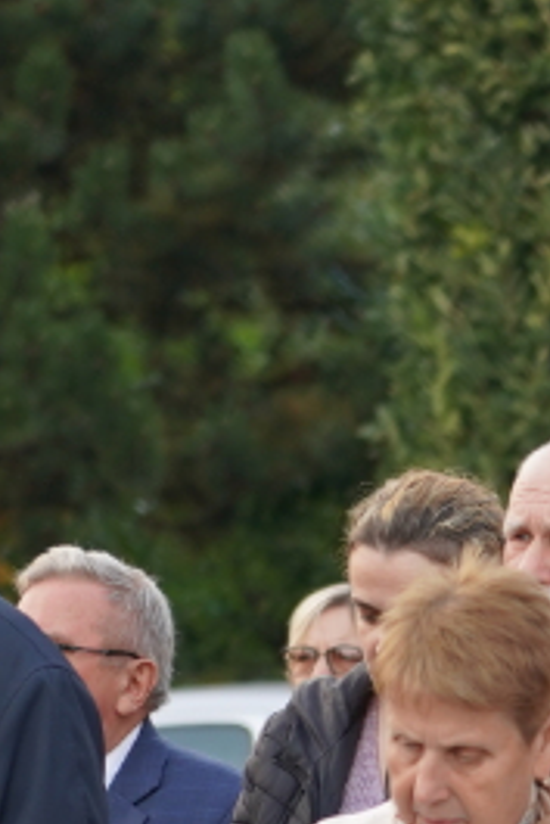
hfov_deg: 2.6
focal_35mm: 515
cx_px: 1411
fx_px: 11786
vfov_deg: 4.0
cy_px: 1049
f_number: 4
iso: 250
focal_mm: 105
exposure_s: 1/160
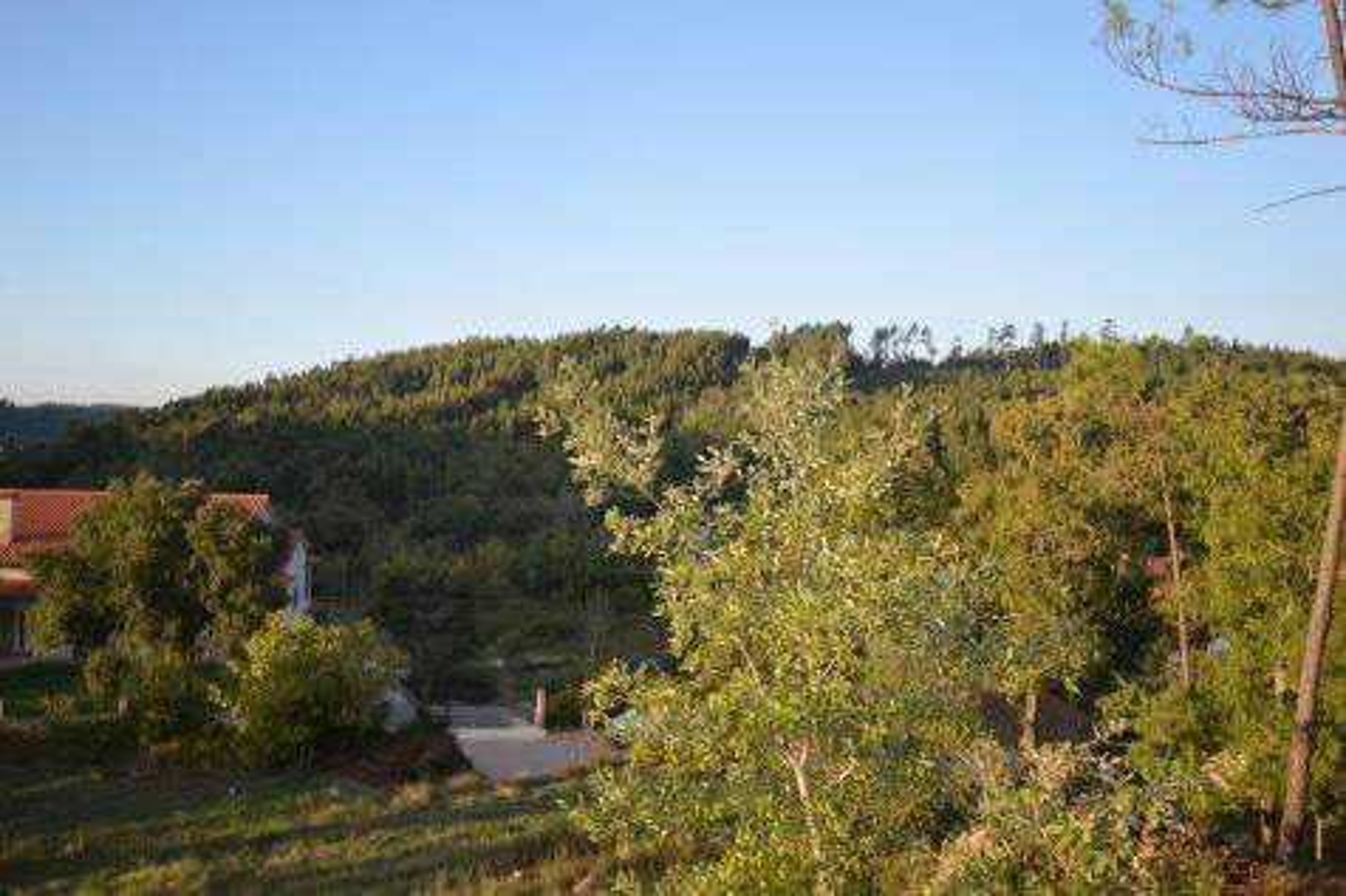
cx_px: 673
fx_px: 1121
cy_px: 448
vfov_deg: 43.6
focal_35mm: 30
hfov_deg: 61.9
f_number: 5.6
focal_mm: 20
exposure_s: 1/125
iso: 125
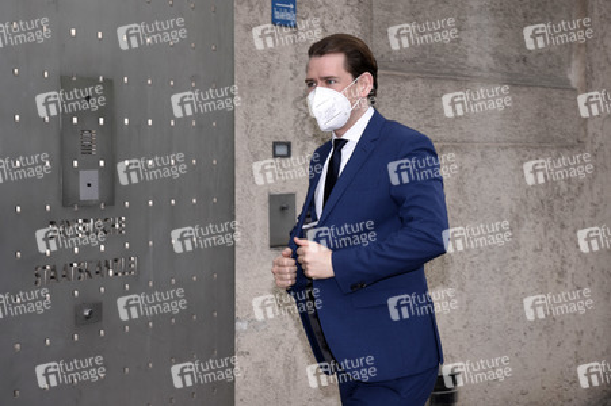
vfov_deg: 13.9
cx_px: 306
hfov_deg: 20.8
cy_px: 203
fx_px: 1662
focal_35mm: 98
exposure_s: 1/160
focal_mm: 98
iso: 320
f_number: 10
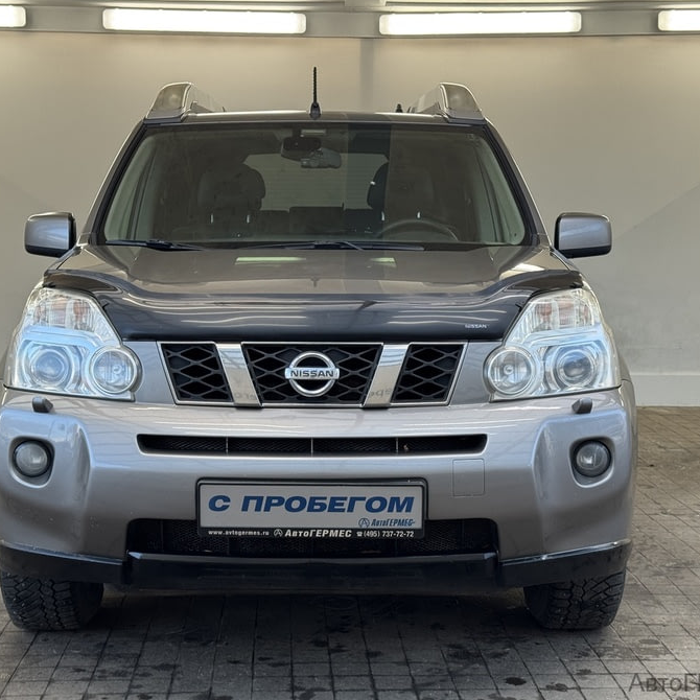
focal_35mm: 57
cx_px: 325
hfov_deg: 30.0
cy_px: 351
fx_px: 1304
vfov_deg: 30.0
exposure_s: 1/129
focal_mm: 6.76
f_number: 1.78
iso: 50
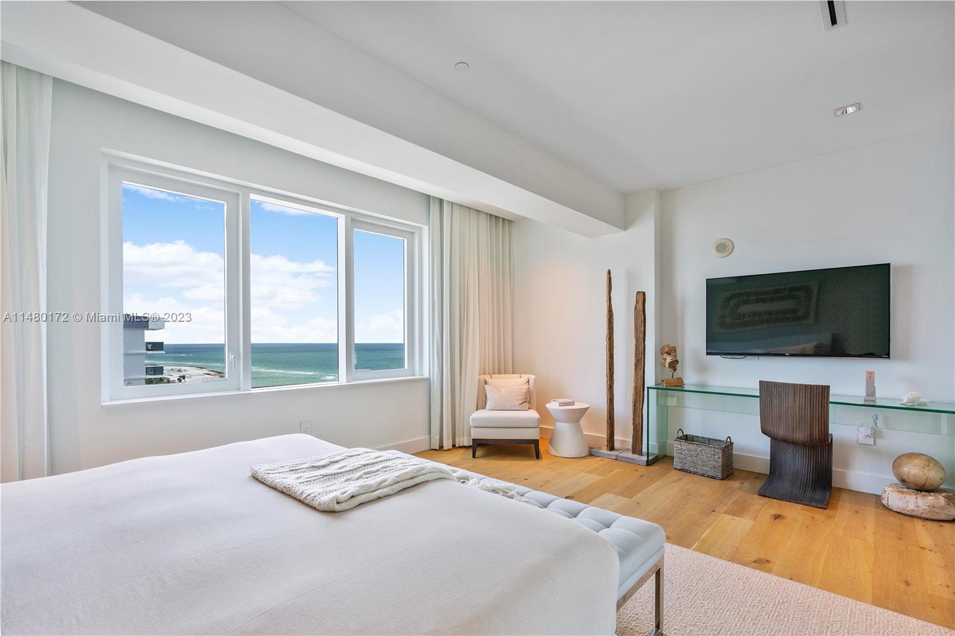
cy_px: 318
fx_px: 424
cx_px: 478
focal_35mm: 16
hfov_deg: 96.8
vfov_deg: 73.7
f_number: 8
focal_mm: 16
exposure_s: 1/100
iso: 500
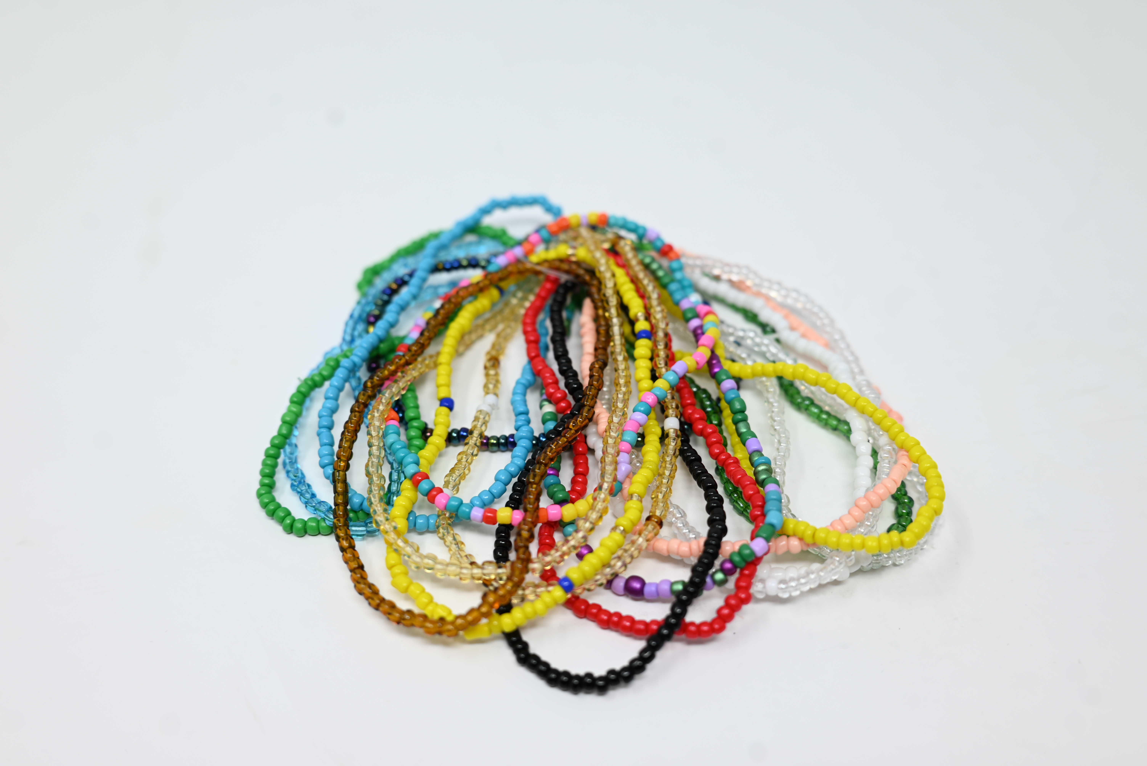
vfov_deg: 33.4
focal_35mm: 40
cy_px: 383
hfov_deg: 48.4
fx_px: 1275
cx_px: 574
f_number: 4.5
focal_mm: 40
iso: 125
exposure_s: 1/60
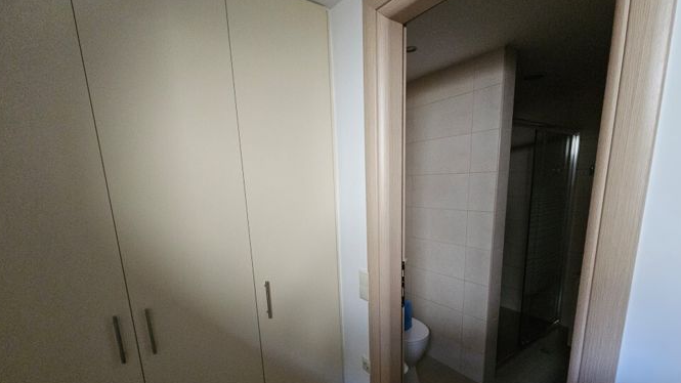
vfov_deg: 69.2
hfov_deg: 103.0
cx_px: 351
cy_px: 243
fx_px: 271
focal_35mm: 15
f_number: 2.2
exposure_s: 1/33.3
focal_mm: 2.2
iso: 500
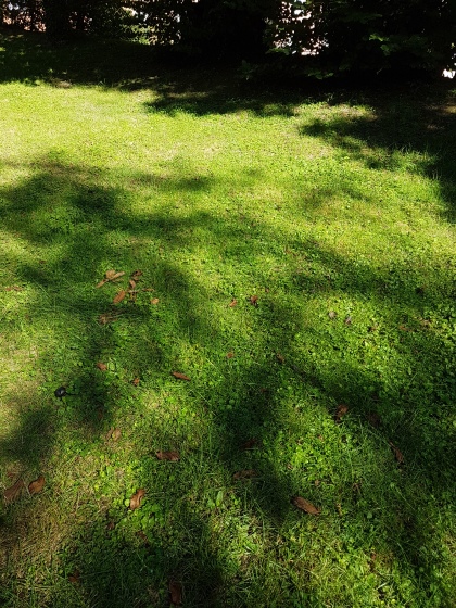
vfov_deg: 67.3
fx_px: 457
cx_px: 228
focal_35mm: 26
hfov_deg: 53.1
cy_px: 304
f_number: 1.7
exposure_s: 1/477
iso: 40
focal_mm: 4.2
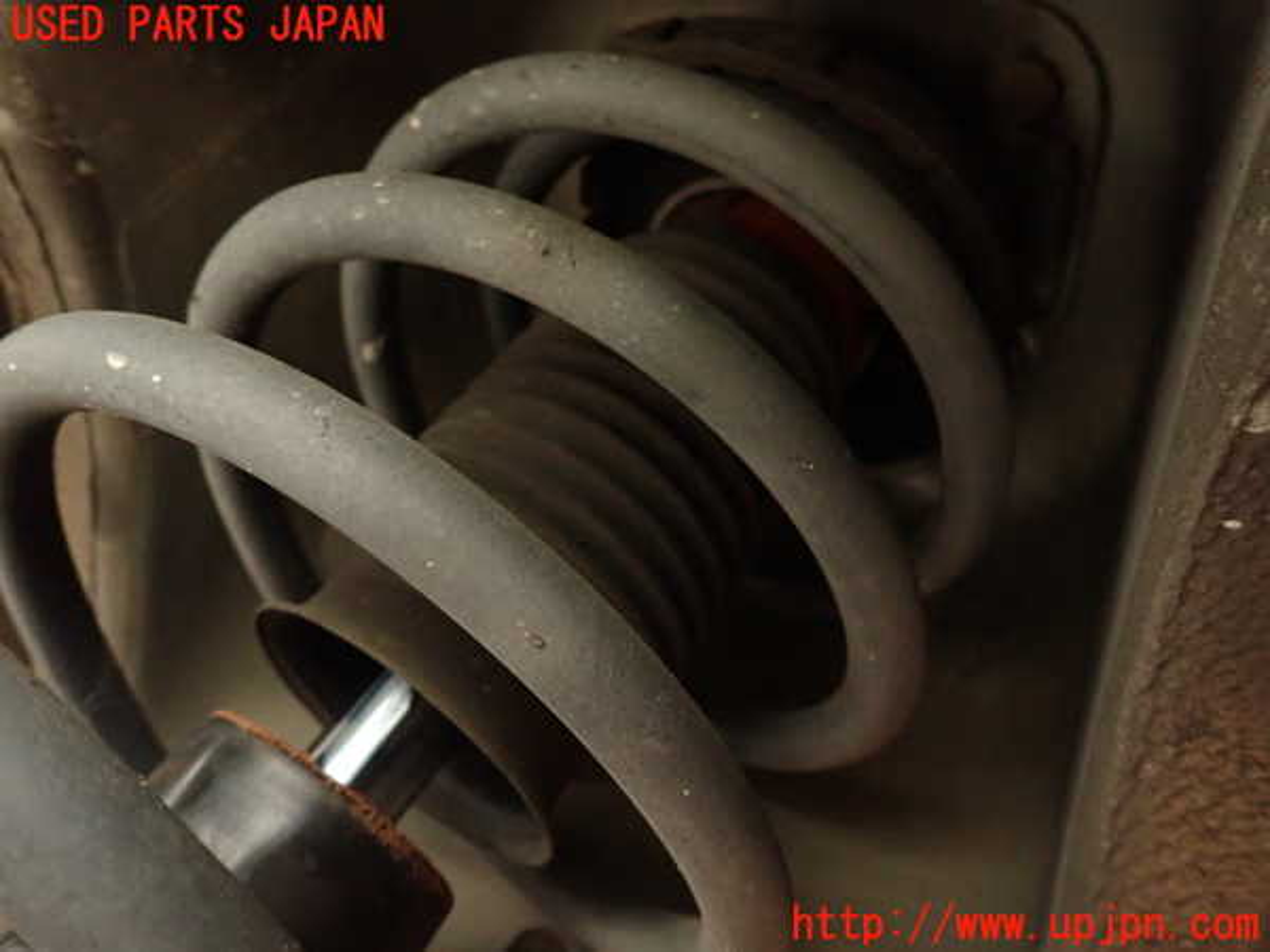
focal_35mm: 25
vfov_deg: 54.9
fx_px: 917
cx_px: 635
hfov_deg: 69.4
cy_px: 476
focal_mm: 4.5
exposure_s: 1/20
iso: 800
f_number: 2
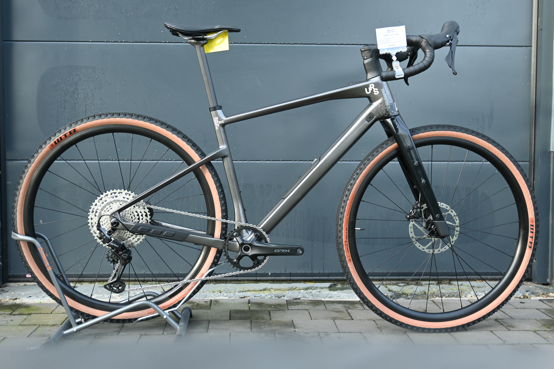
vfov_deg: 31.9
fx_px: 646
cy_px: 184
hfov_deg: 46.4
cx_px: 277
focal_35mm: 42
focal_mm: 28
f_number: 4.5
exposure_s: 1/60
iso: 125
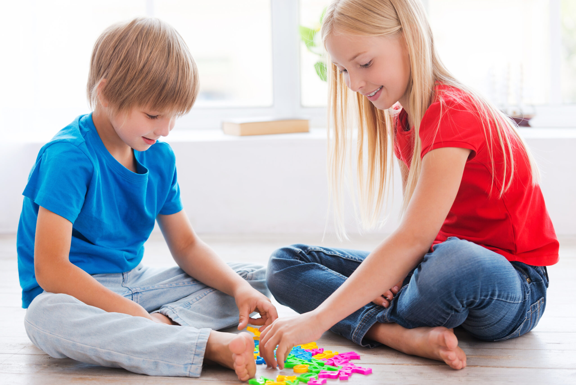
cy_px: 192
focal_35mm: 80
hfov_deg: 25.4
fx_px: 1280
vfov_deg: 17.1
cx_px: 288
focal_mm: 80
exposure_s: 1/125
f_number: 4
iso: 200
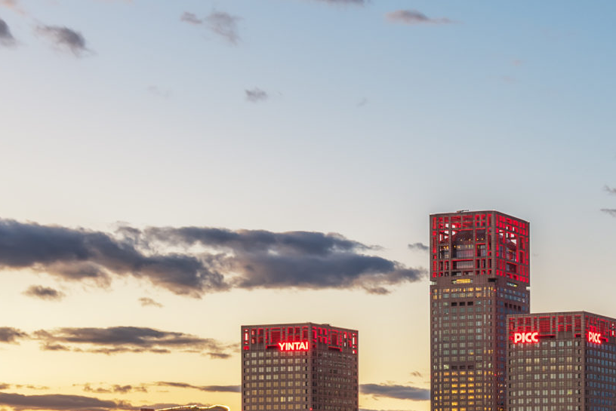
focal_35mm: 91
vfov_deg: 14.7
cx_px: 805
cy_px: 463
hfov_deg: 20.4
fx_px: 1558
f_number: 11
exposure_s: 3
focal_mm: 29
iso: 80
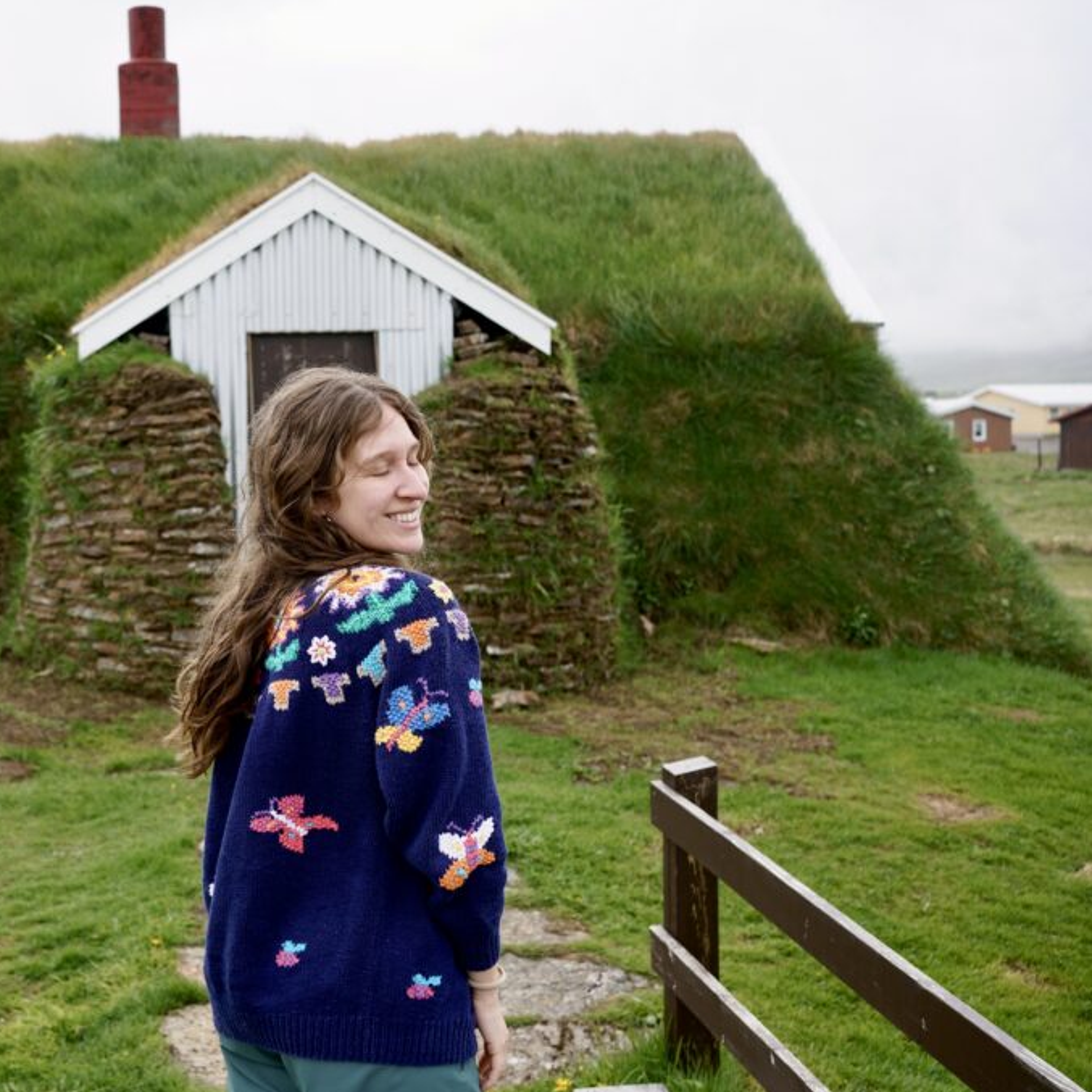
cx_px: 273
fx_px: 1606
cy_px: 544
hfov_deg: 36.7
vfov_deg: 37.6
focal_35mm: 45
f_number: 5
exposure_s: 1/320
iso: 100
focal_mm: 35
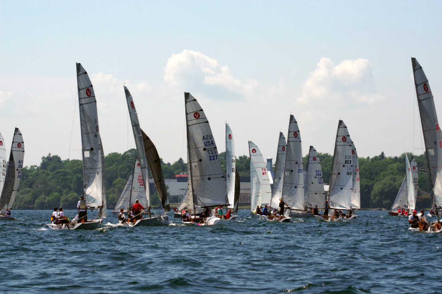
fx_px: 2467
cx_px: 221
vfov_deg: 6.8
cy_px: 147
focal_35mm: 201
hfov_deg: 10.2
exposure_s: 1/640
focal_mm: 200
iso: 400
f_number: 14
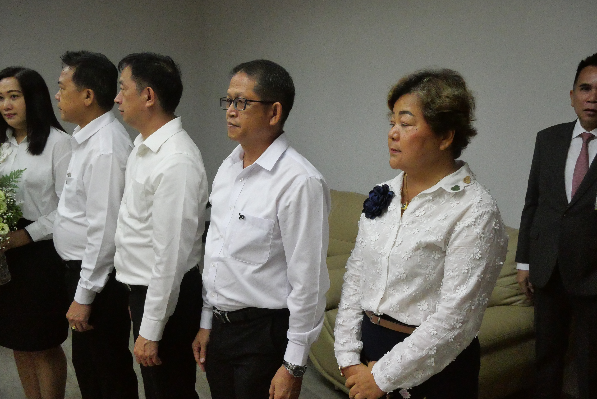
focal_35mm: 35
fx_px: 581
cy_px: 200
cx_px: 298
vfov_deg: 37.9
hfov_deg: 54.4
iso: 6400
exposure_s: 1/320
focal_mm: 17
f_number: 7.1
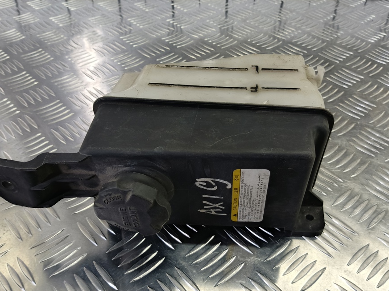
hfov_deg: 65.3
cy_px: 155
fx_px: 303
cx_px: 194
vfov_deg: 51.3
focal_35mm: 27
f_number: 1.6
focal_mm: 4.11
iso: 132
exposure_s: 1/33.3
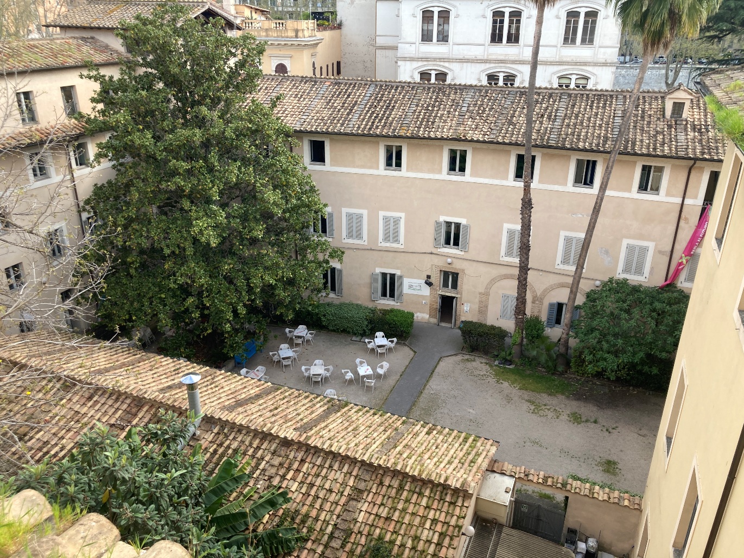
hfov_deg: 63.4
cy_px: 279
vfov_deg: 49.7
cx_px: 372
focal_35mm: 28
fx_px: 602
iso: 20
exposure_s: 1/300
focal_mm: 3.99
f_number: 1.8
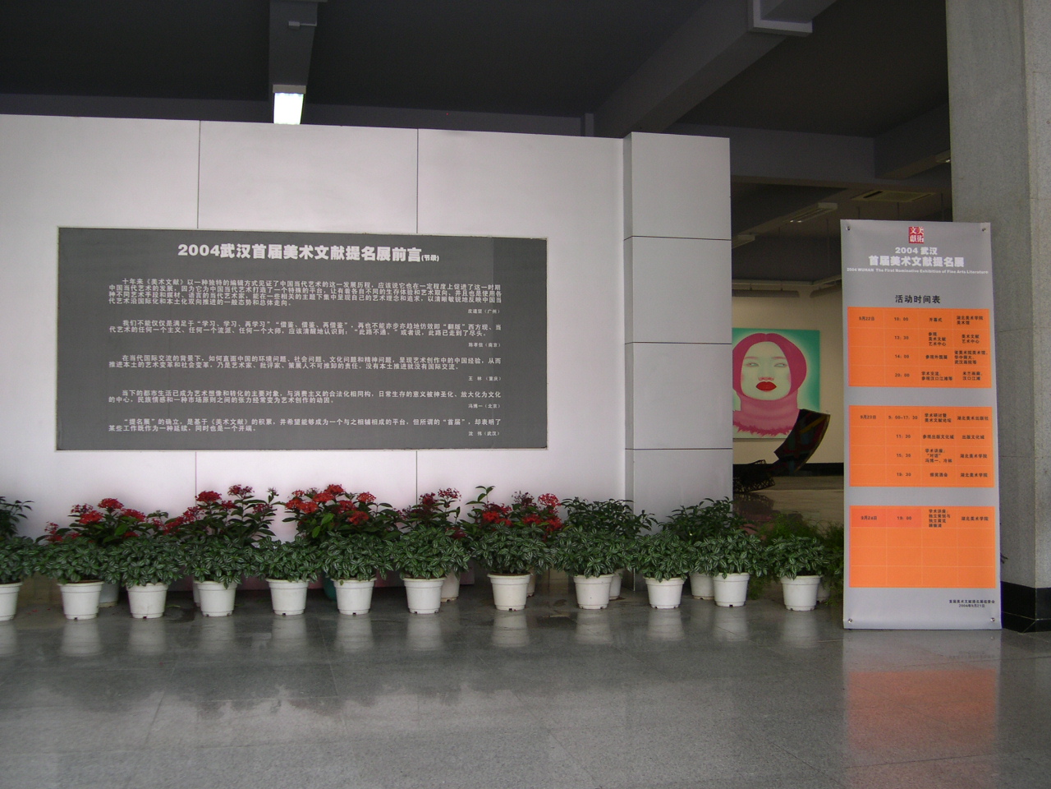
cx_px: 526
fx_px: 1154
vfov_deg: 37.7
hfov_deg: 49.0
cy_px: 394
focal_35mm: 38
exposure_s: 1/38.2
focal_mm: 8
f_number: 2.8
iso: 100
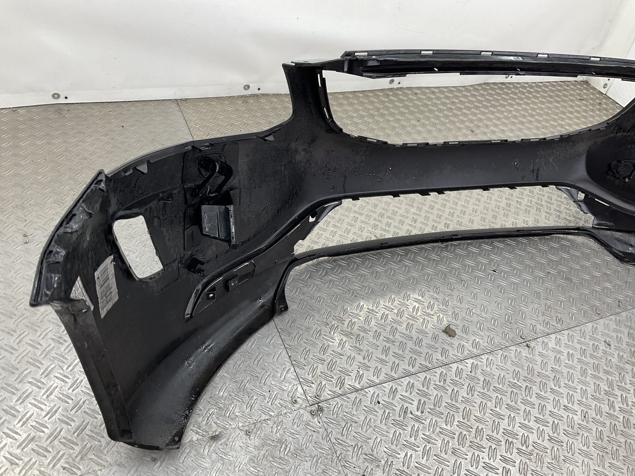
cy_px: 238
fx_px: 532
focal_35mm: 29
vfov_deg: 48.2
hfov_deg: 61.7
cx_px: 318
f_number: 1.8
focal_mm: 3
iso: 32
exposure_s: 1/100
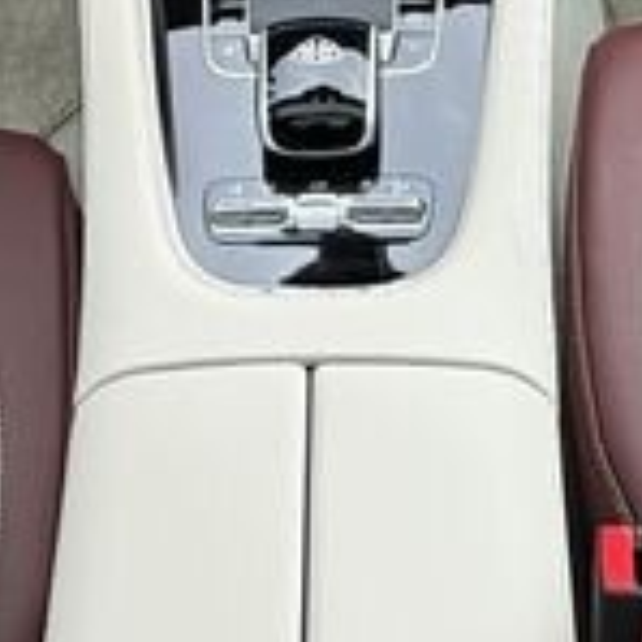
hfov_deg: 20.4
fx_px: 1784
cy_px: -422
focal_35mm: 85
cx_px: 340
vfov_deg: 17.5
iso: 100
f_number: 2.2
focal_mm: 2.22
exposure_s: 1/121
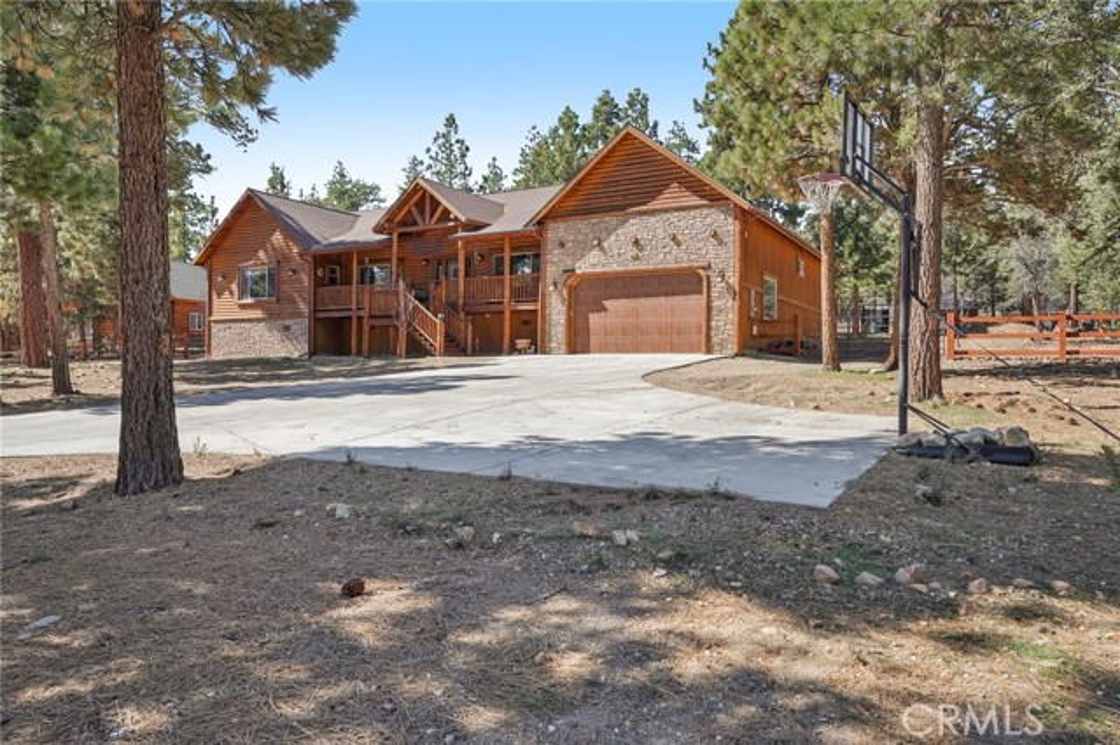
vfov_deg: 53.1
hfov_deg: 73.8
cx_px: 560
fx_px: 746
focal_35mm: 24
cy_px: 372
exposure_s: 1/350
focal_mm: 24
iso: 400
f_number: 8
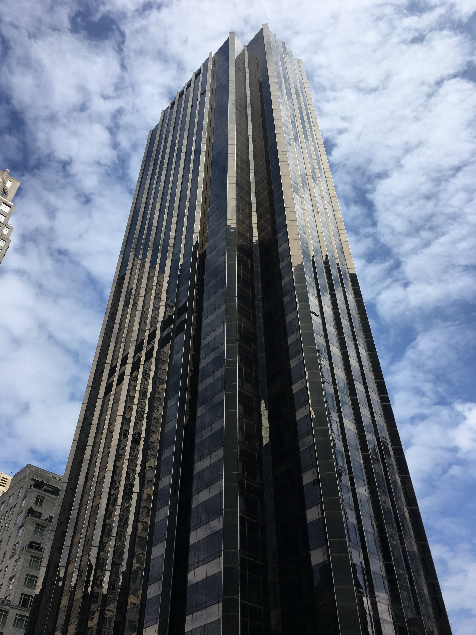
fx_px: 532
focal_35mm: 29
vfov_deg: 61.7
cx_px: 238
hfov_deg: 48.2
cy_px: 318
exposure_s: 1/1748
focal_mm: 4.15
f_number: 2.2
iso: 25
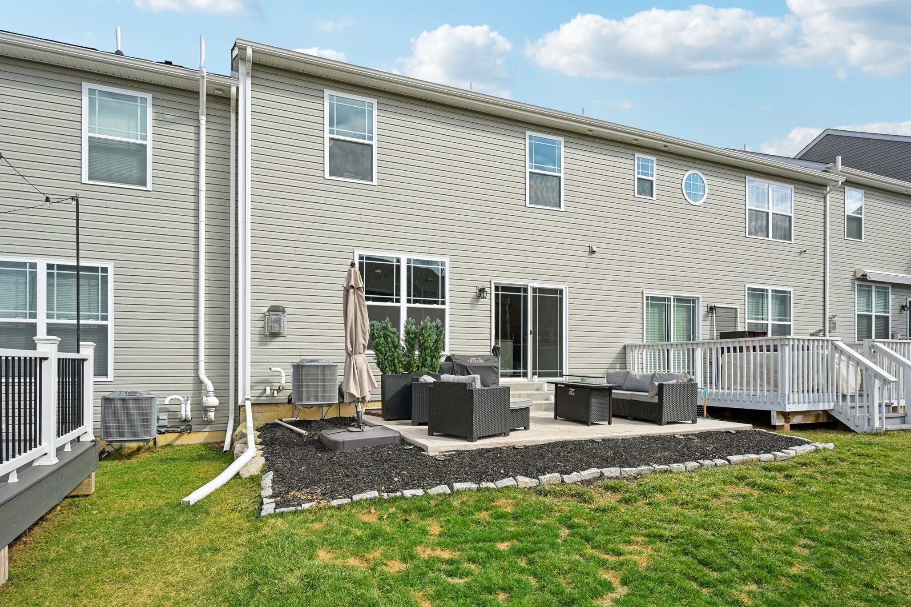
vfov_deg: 63.2
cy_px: 304
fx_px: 493
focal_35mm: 20
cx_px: 456
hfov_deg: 85.4
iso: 100
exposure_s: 1/160
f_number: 8
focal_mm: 19.5
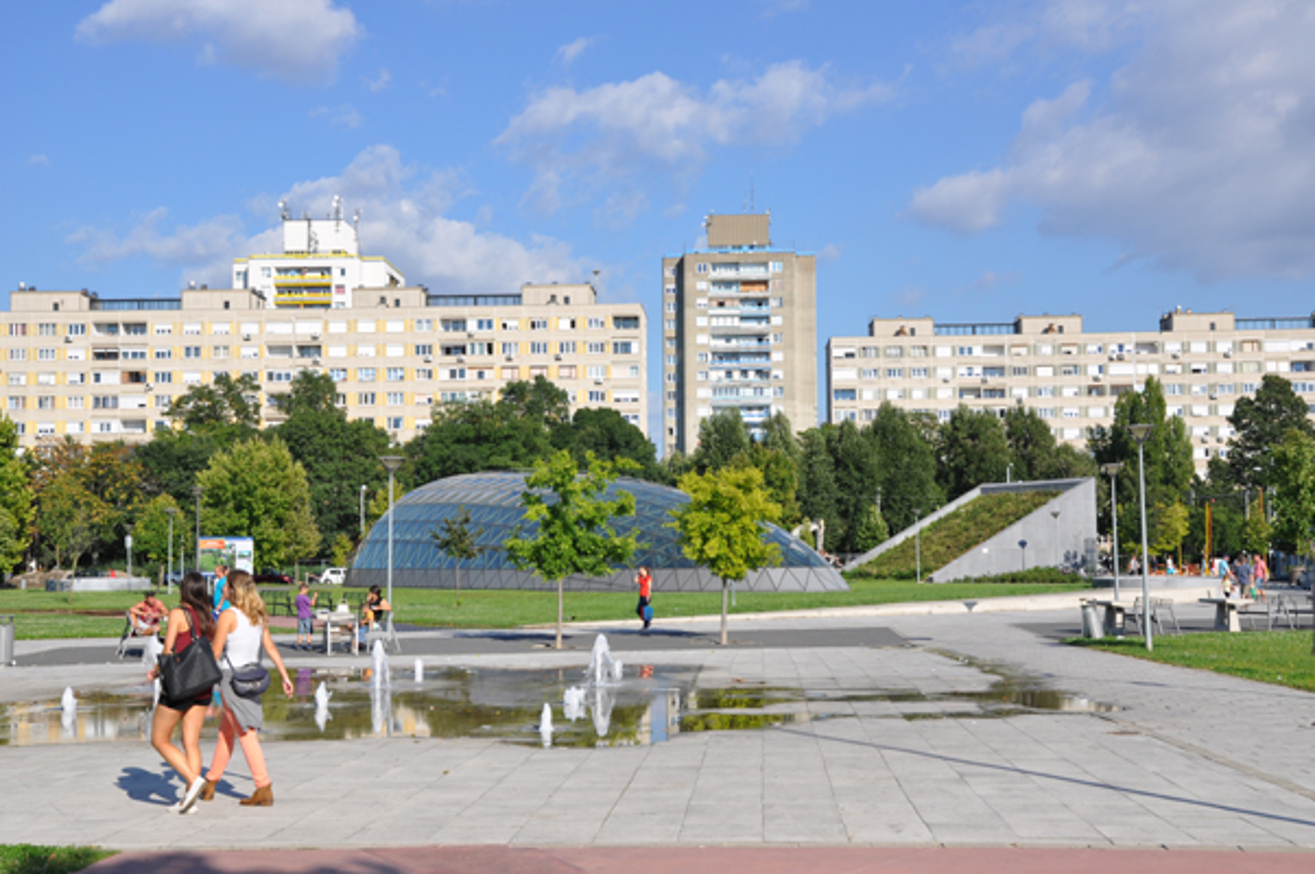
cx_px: 658
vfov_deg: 28.0
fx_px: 1751
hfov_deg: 41.2
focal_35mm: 48
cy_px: 437
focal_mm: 32
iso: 200
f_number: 10
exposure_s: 1/400
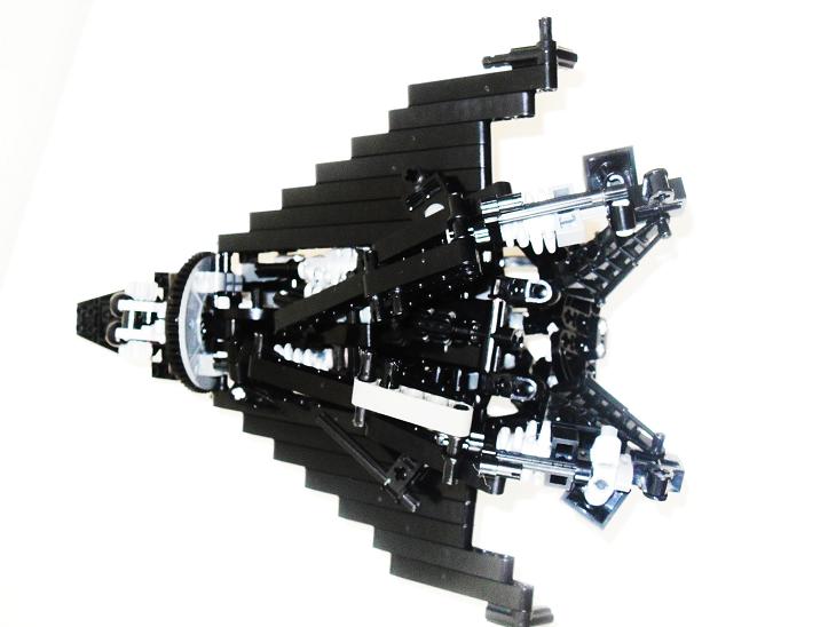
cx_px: 418
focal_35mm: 35
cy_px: 314
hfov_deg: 52.6
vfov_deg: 40.7
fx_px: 846
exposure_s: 1/45
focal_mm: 6.2
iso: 200
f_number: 2.8
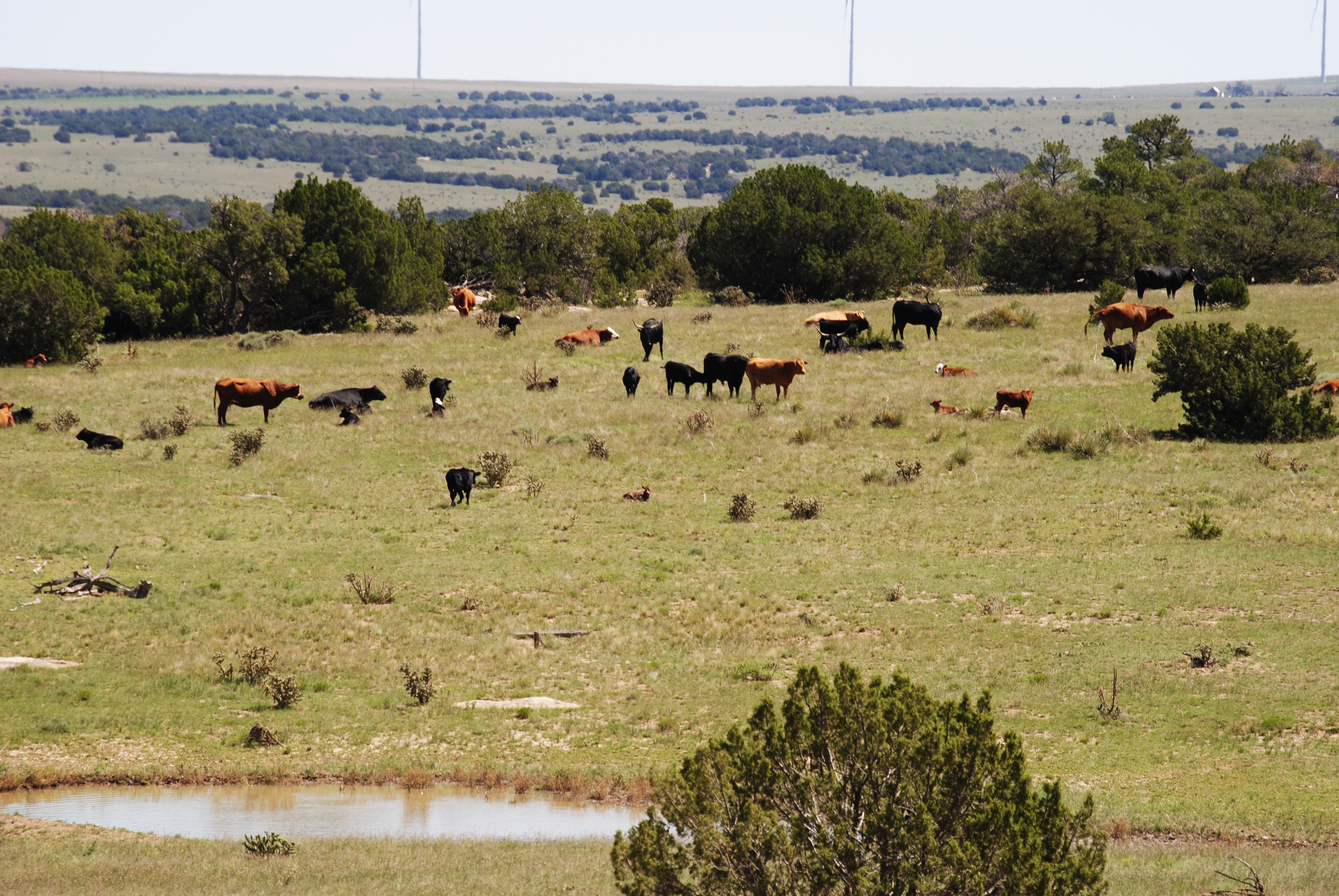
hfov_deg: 6.9
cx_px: 670
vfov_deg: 4.6
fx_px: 11172
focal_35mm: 300
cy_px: 448
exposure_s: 1/250
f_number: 10
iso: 160
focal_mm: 200
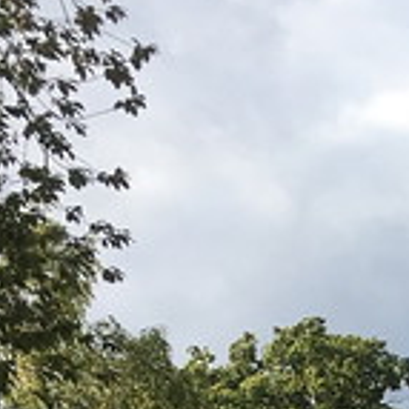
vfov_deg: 9.6
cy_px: 784
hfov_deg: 9.4
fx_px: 2299
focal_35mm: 172
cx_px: 887
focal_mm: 4.15
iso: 25
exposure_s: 1/668
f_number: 2.2
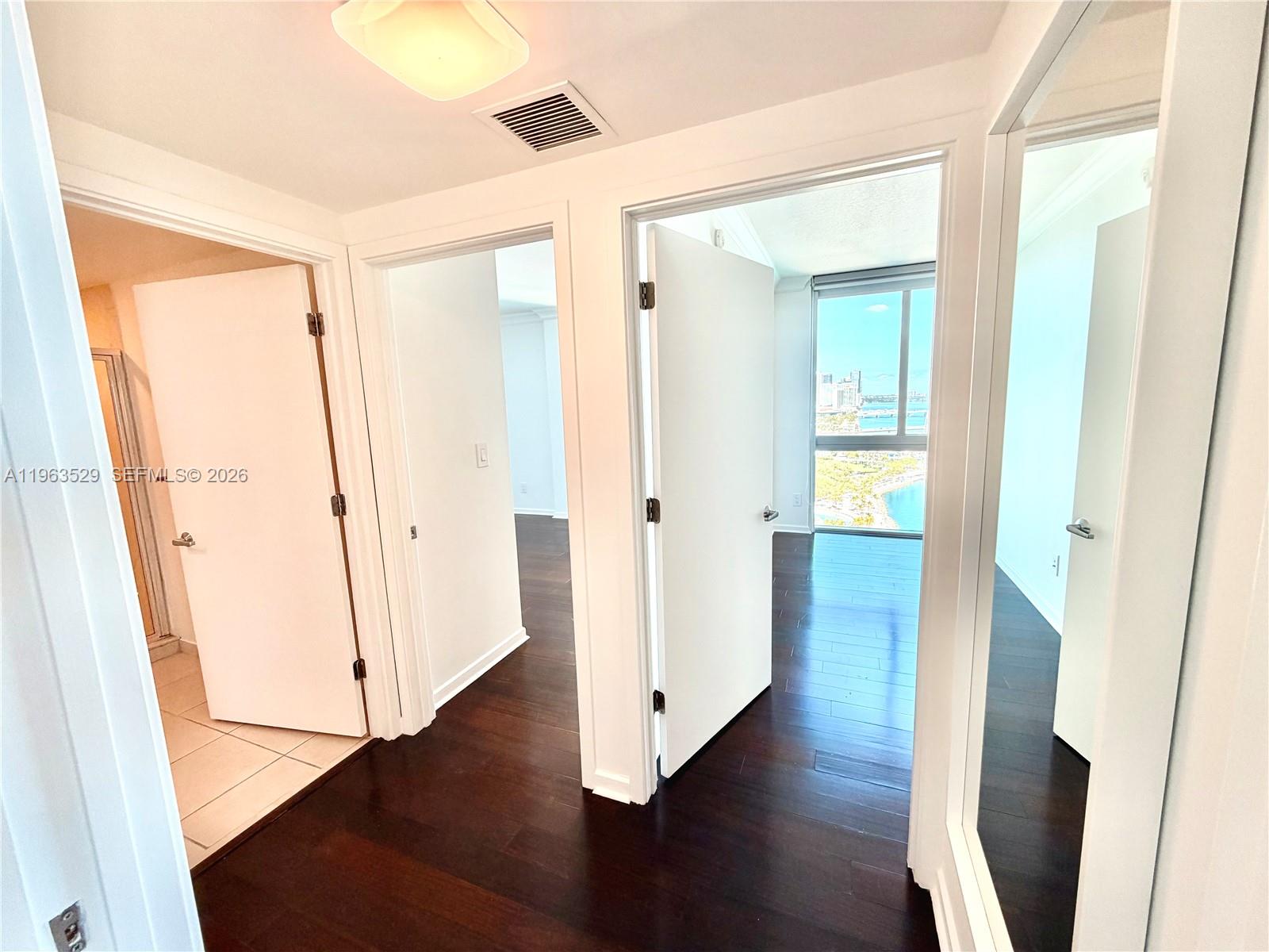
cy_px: 476
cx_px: 634
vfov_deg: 85.7
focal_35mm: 14
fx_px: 513
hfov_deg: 102.1
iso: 80
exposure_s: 1/120
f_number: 2.2
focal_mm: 2.22
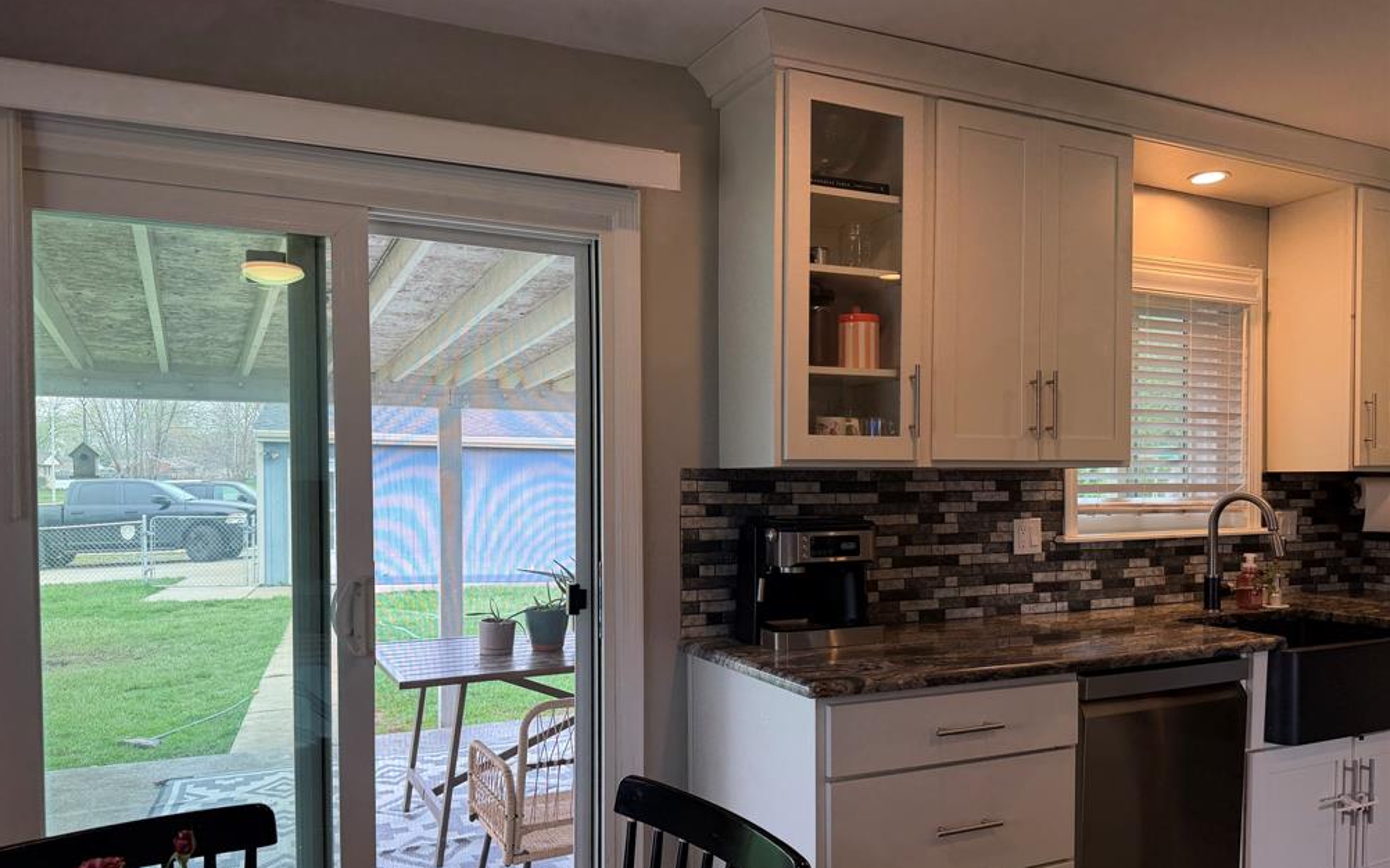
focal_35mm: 26
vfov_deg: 47.4
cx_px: 681
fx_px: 985
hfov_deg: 70.4
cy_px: 512
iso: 80
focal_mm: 6.76
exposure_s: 1/133
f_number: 1.78
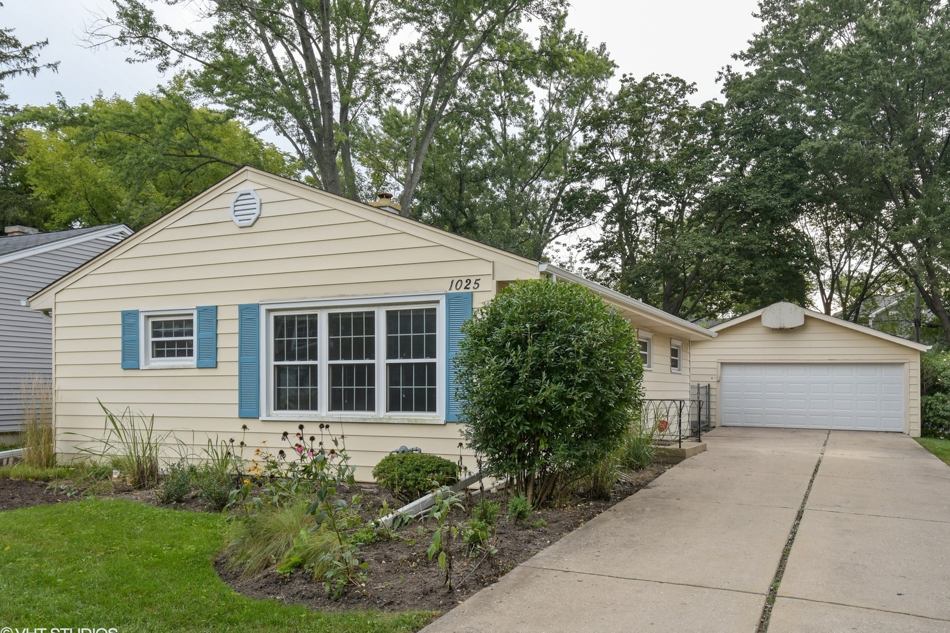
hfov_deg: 65.5
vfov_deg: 46.4
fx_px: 739
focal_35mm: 28
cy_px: 319
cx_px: 484
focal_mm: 18
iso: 200
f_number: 8
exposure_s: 1/50
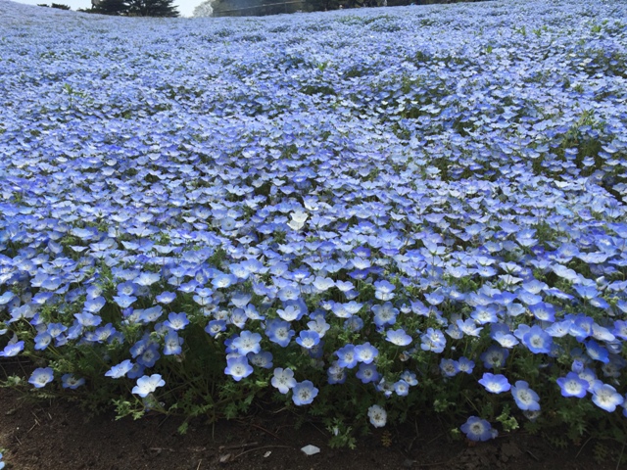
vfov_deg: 48.2
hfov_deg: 61.7
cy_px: 235
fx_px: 525
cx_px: 314
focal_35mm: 29
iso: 32
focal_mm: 4.15
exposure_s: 1/2639
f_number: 2.2
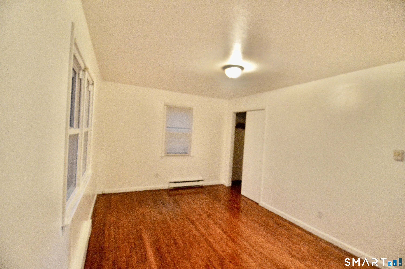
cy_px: 134
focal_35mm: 16
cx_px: 202
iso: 3200
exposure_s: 1/50
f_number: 3.5
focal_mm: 10.5
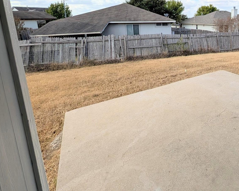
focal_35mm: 21
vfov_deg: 61.5
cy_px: 45
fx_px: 149
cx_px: 195
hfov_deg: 69.2
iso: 55
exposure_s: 1/3257
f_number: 1.7
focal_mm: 2.02
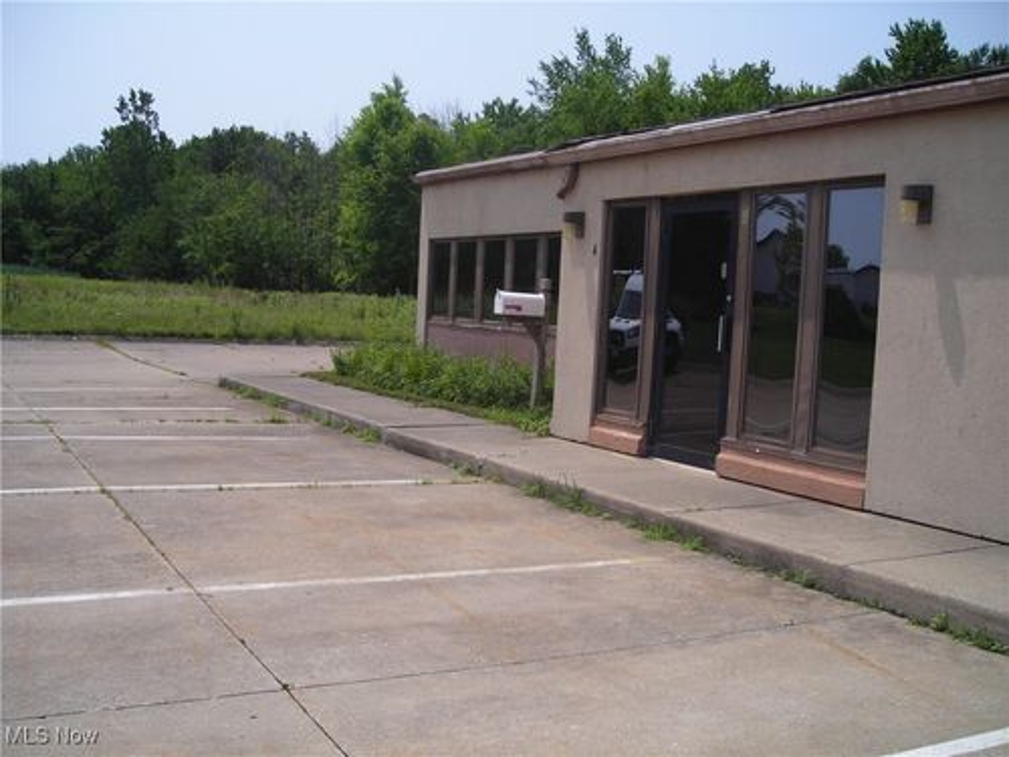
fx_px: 1108
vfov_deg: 37.7
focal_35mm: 38
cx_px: 504
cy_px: 378
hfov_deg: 49.0
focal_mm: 6.3
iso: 50
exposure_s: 1/285
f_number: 6.4
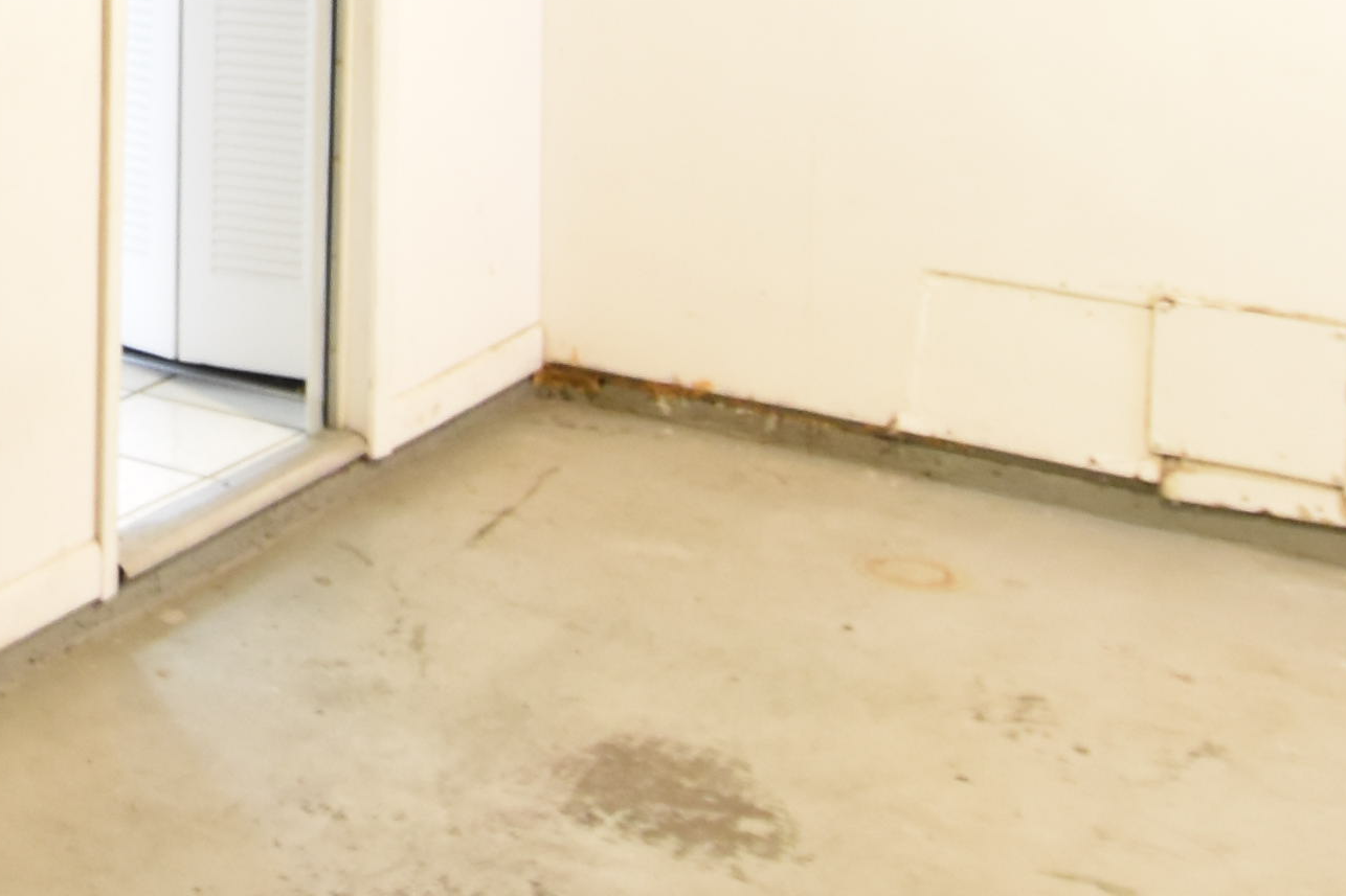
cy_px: -350
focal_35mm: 70
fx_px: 2617
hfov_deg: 25.4
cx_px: -341
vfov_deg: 17.9
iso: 800
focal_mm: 10
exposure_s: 1/8
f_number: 3.5
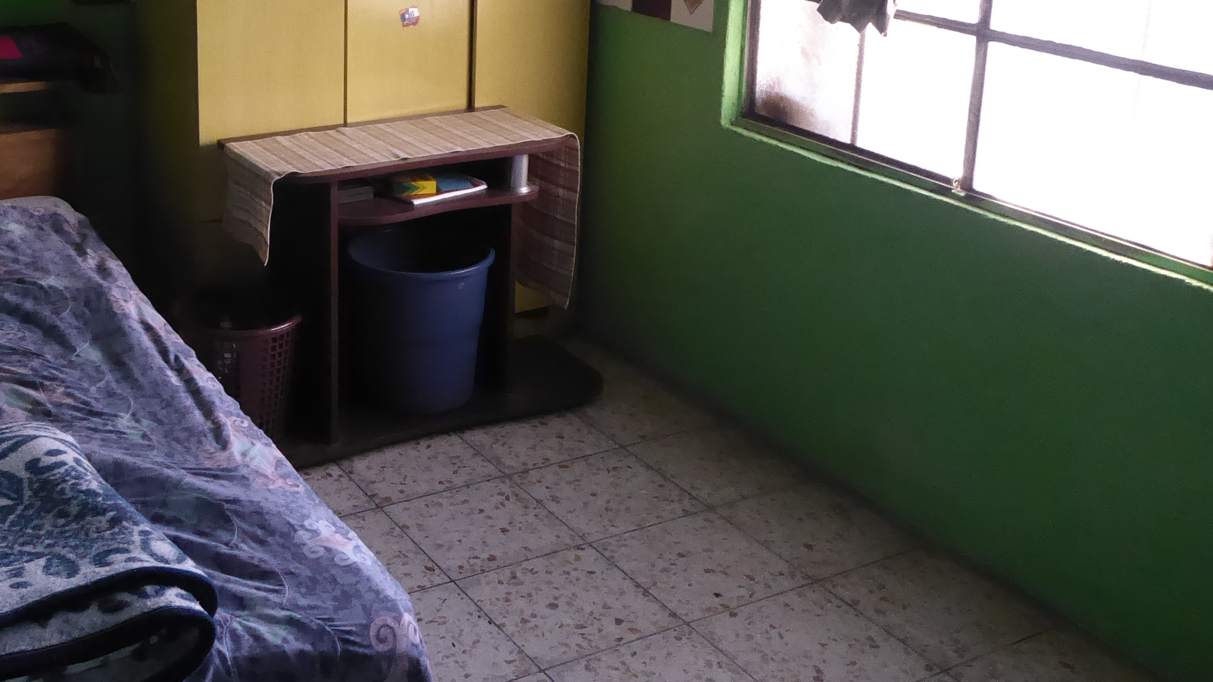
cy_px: 137
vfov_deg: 26.6
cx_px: 394
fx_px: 1415
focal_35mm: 44
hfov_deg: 45.6
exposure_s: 1/25
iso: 800
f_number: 3.3
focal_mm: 4.3
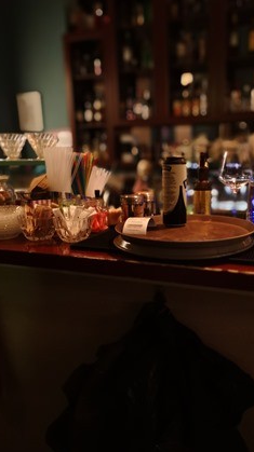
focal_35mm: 30
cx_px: 160
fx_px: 360
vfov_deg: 64.3
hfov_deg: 38.6
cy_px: 229
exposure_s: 1/16.7
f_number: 0.95
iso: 1250
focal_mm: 3.95
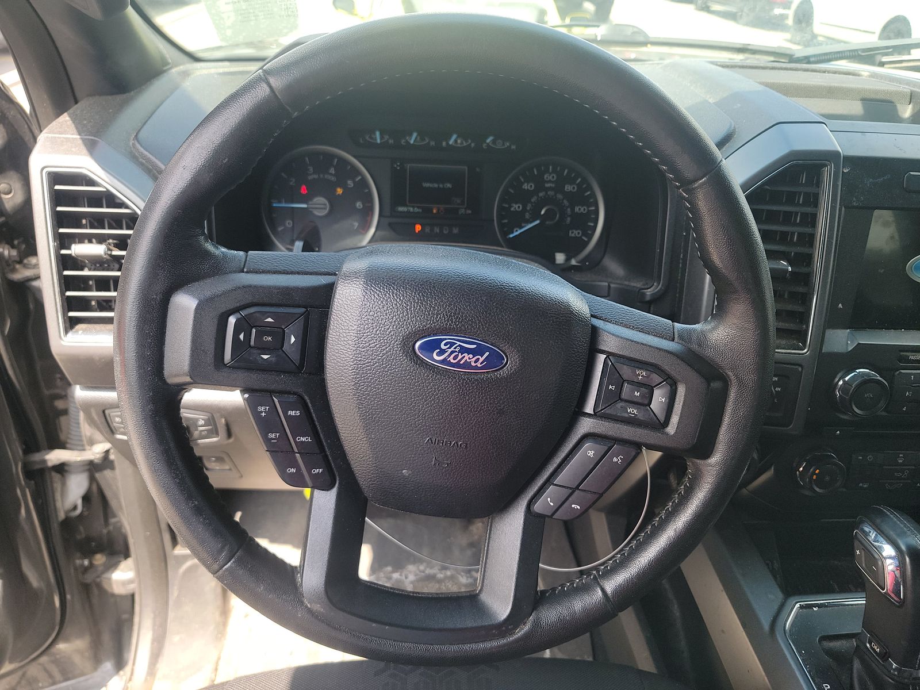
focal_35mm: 24
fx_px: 638
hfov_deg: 71.6
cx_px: 460
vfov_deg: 56.8
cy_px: 345
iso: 70
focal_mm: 6.7
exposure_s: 1/119
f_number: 1.8
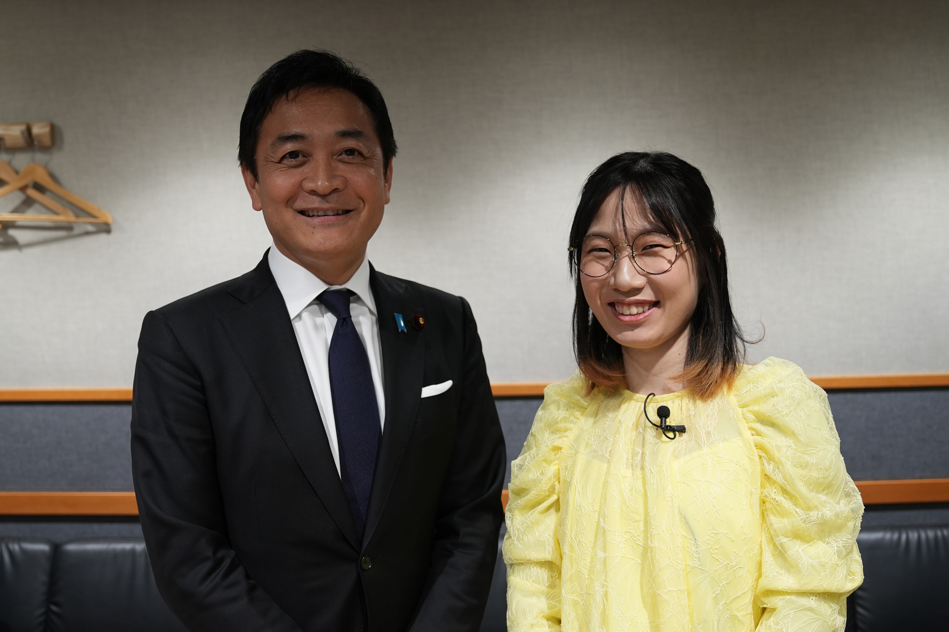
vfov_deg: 36.9
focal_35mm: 36
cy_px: 316
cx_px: 474
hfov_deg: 53.1
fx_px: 949
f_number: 2.8
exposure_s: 1/50
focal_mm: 24
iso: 400
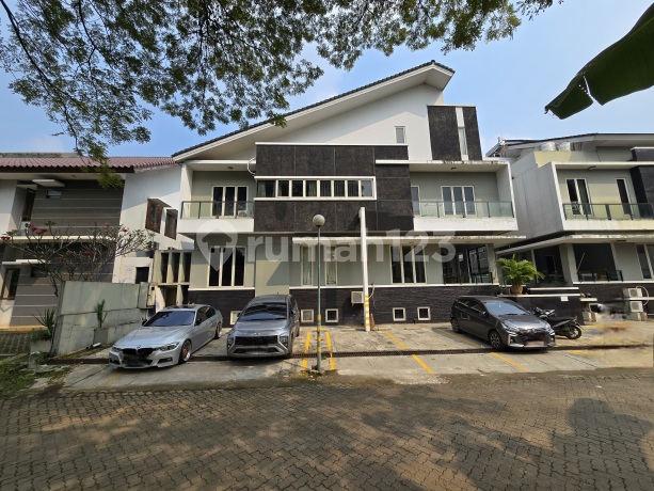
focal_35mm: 13
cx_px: 327
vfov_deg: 89.9
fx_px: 246
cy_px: 246
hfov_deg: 106.2
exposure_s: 1/1667
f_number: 2.2
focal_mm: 2.2
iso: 50
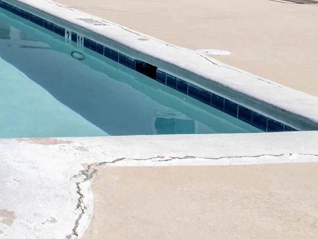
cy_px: -114
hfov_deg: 17.1
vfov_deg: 15.4
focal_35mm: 89
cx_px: -291
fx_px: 817
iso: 200
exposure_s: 1/400
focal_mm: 19
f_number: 11
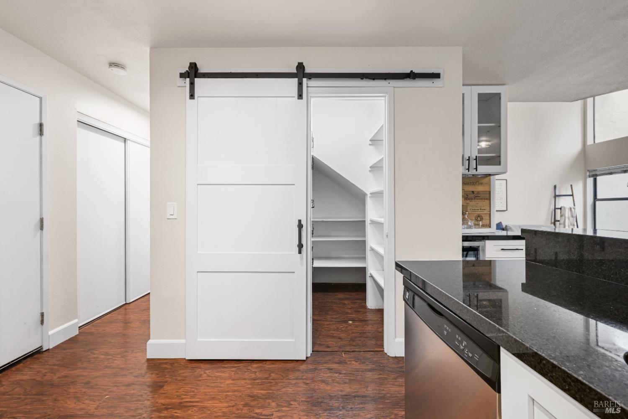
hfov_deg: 100.4
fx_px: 262
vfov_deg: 77.3
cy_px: 210
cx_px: 314
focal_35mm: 15
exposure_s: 1/5
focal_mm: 15
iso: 1600
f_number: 9
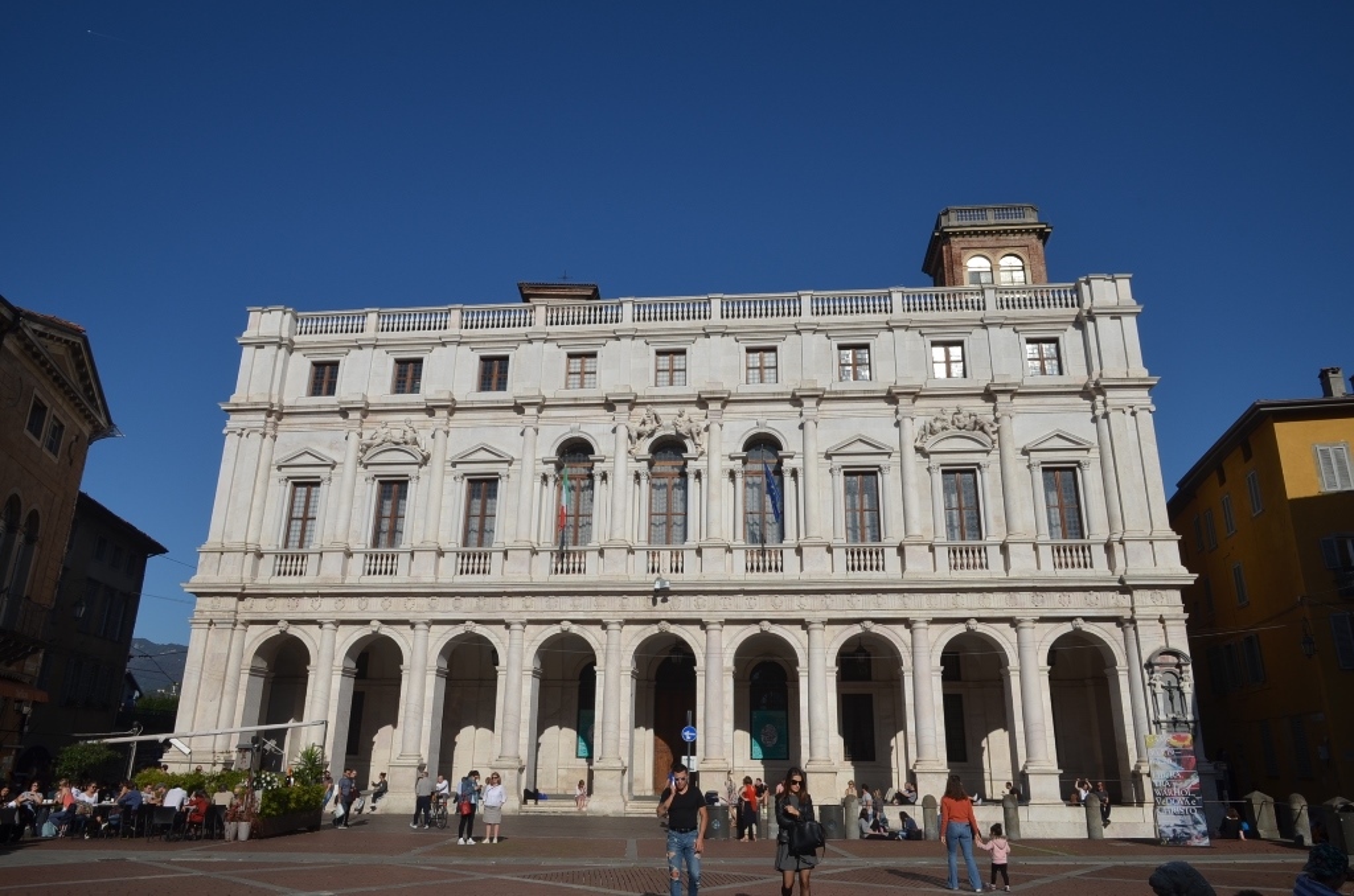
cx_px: 677
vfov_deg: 52.9
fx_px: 901
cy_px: 448
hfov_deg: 73.9
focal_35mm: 24
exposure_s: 1/320
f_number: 13
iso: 100
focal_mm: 16
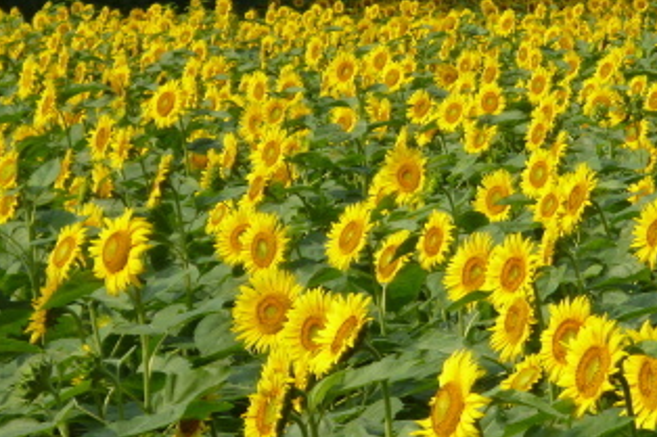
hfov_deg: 8.9
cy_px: 193
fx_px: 4232
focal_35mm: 232
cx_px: 416
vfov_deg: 5.9
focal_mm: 20
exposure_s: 1/250
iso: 100
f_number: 6.5
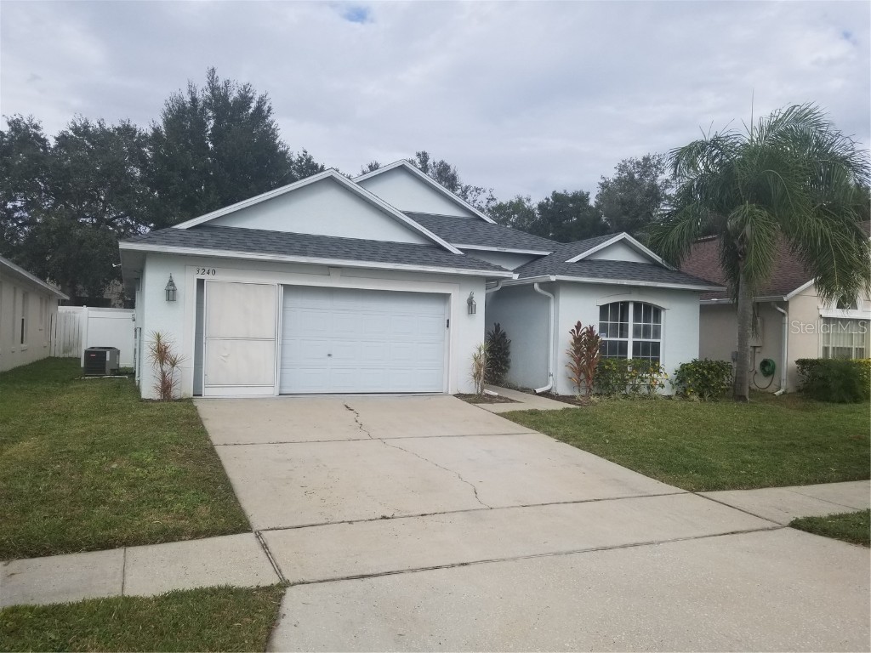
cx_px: 436
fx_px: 654
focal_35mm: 26
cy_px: 326
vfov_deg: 53.1
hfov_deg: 67.3
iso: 50
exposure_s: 1/2424
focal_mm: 4.3
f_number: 1.7
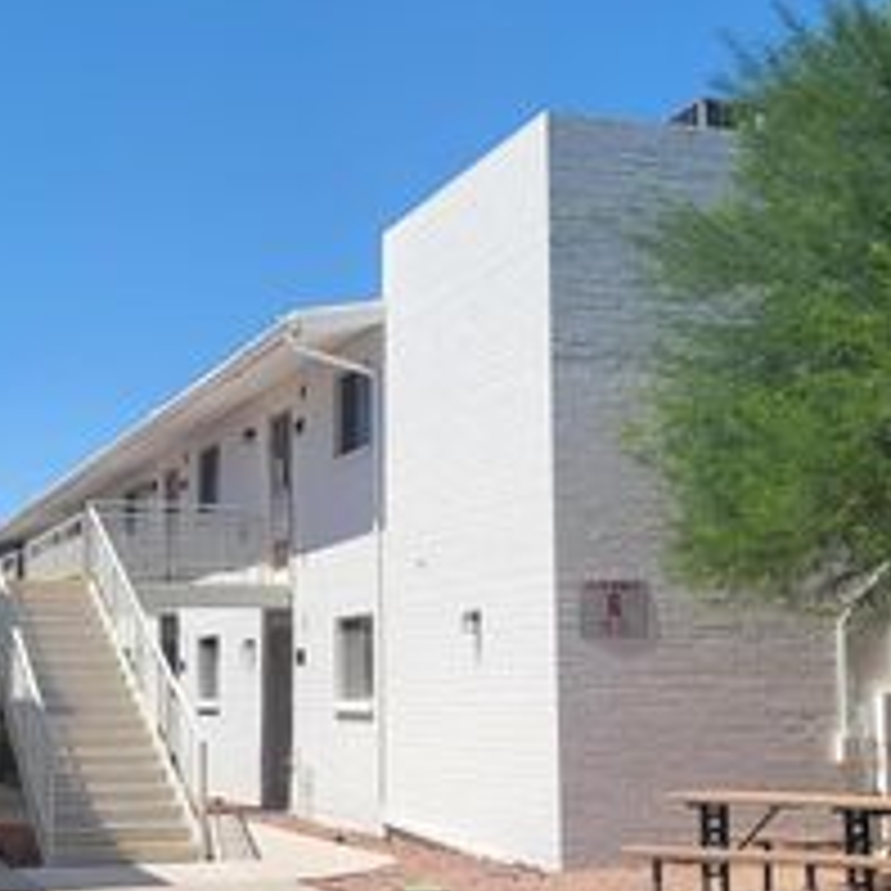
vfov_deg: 29.5
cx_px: 306
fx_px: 1689
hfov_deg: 29.4
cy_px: 511
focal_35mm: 58
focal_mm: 4.25
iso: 50
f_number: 1.8
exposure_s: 1/2993
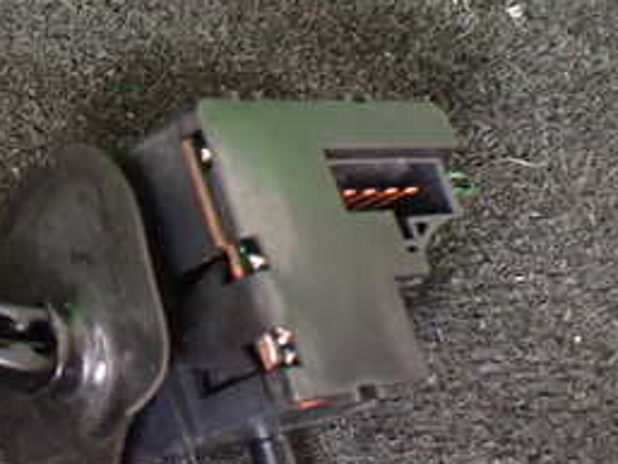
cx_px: -58
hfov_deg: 25.7
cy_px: 55
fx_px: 1250
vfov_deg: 20.6
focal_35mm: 70
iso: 1000
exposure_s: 1/30
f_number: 2.3
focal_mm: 5.4
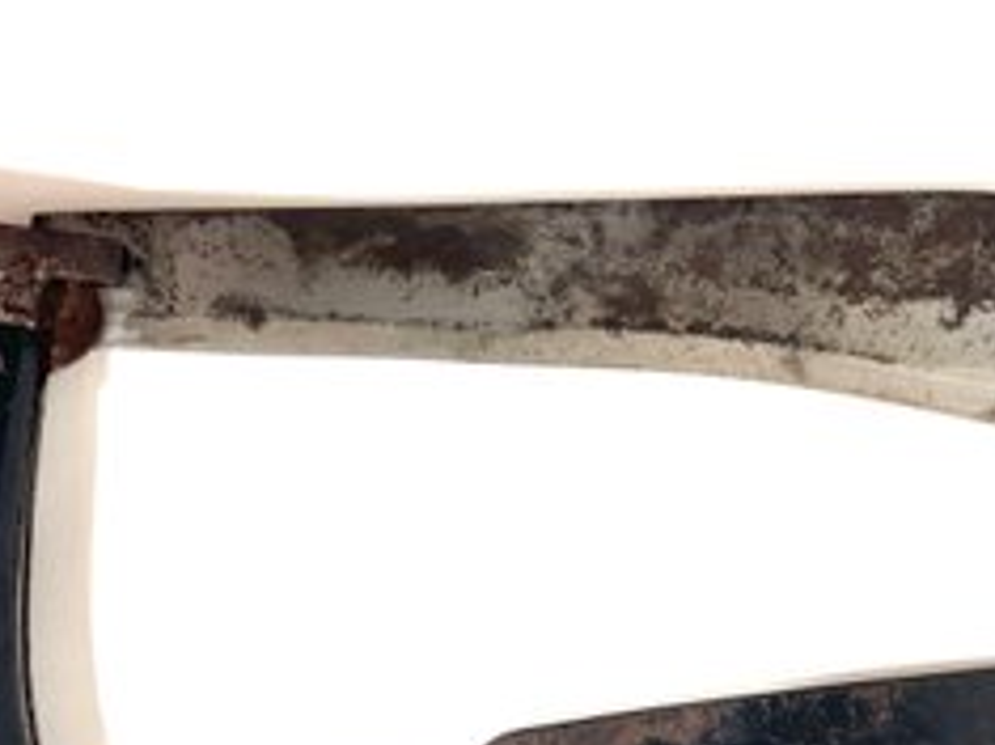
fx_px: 2183
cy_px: 527
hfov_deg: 25.7
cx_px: 514
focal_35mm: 76
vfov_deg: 19.3
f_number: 1.6
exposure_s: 1/60
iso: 32
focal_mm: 5.96
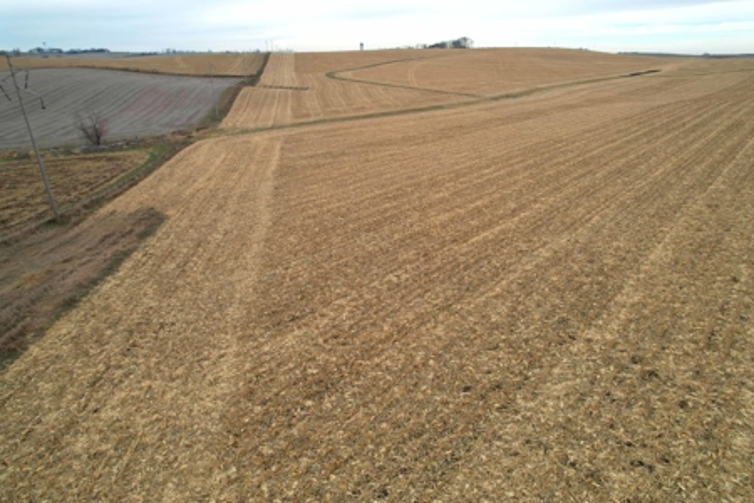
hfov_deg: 78.6
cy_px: 252
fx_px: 461
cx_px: 377
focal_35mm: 22
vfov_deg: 57.2
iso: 100
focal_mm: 8.38
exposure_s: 1/640
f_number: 2.8
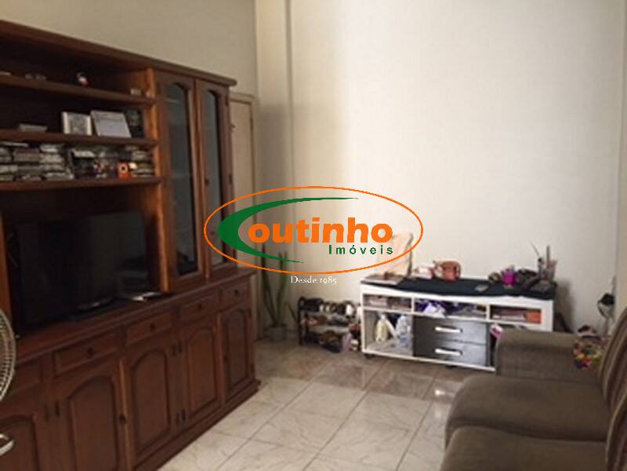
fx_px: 525
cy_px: 236
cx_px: 314
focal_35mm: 29
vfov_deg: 48.2
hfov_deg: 61.7
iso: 100
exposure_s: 1/30
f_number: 2.2
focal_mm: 4.15
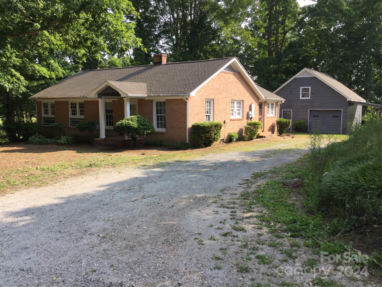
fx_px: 342
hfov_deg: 58.4
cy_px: 144
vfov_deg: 45.4
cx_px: 191
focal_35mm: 31
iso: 25
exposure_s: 1/395
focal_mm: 3.3
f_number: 2.4
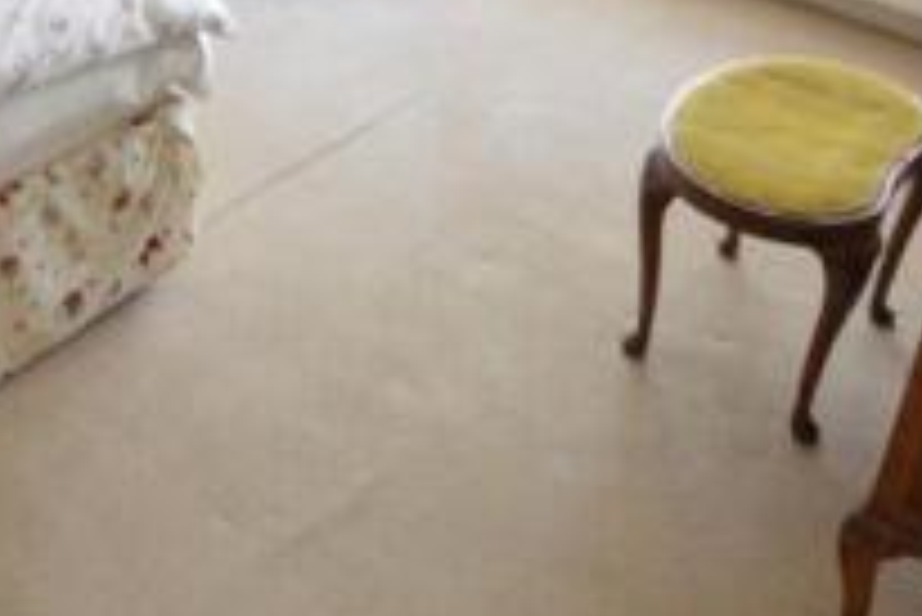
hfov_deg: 39.2
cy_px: -79
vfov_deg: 25.8
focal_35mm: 48
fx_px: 1230
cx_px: 157
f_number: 8
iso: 400
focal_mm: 10
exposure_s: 1/2
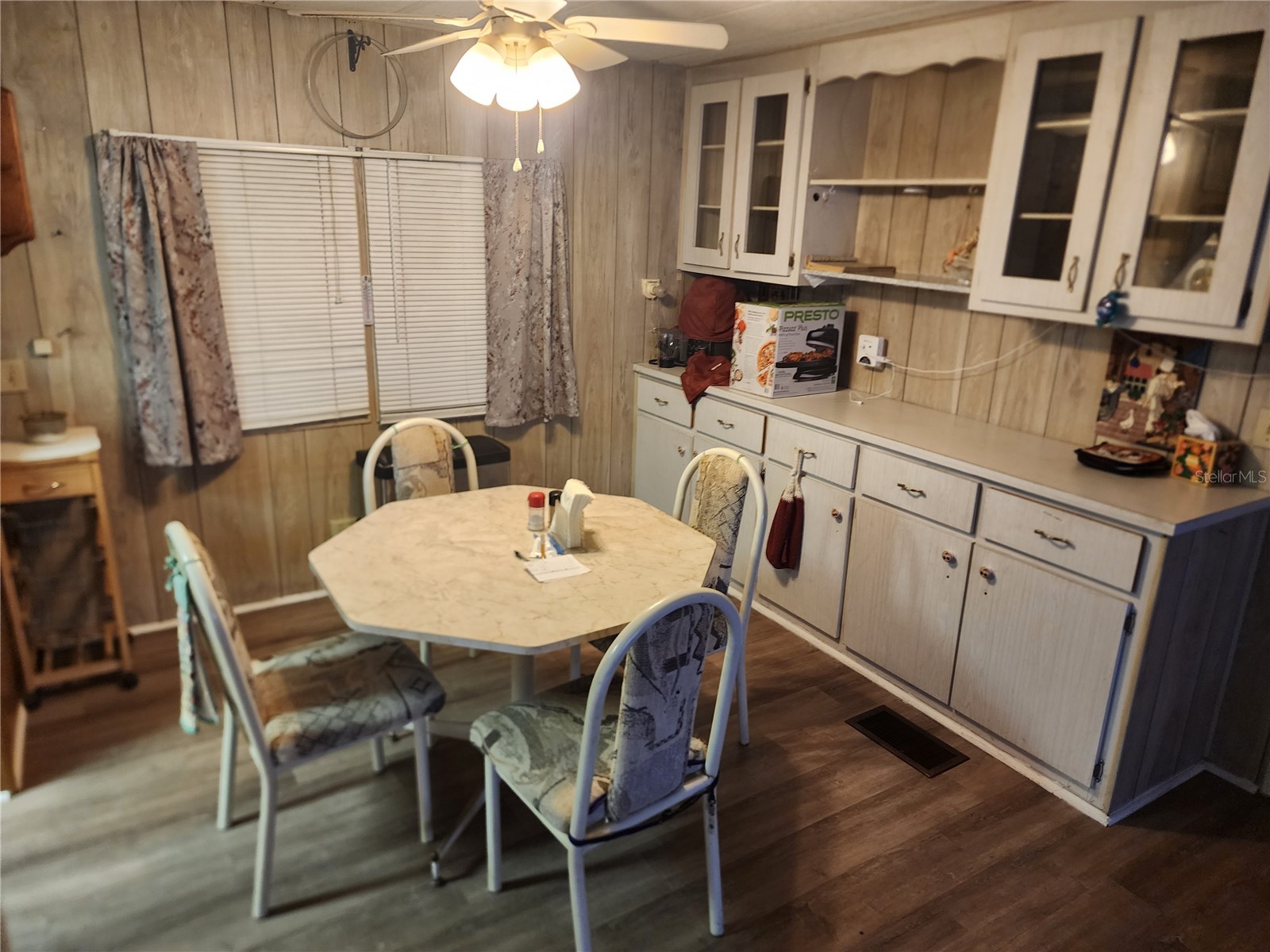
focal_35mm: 23
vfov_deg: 58.9
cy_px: 476
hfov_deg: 73.9
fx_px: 844
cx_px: 635
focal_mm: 6.4
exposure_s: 1/34.3
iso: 250
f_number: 1.8
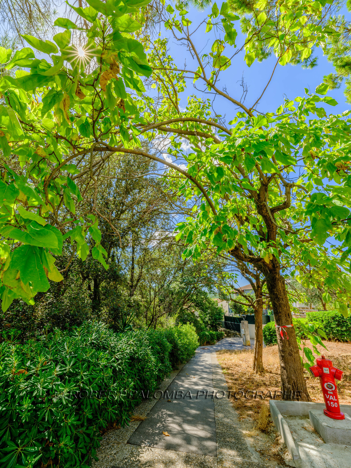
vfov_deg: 94.5
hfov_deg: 78.1
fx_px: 216
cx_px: 176
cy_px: 234
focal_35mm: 16
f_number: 20
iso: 320
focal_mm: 20
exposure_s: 1/15
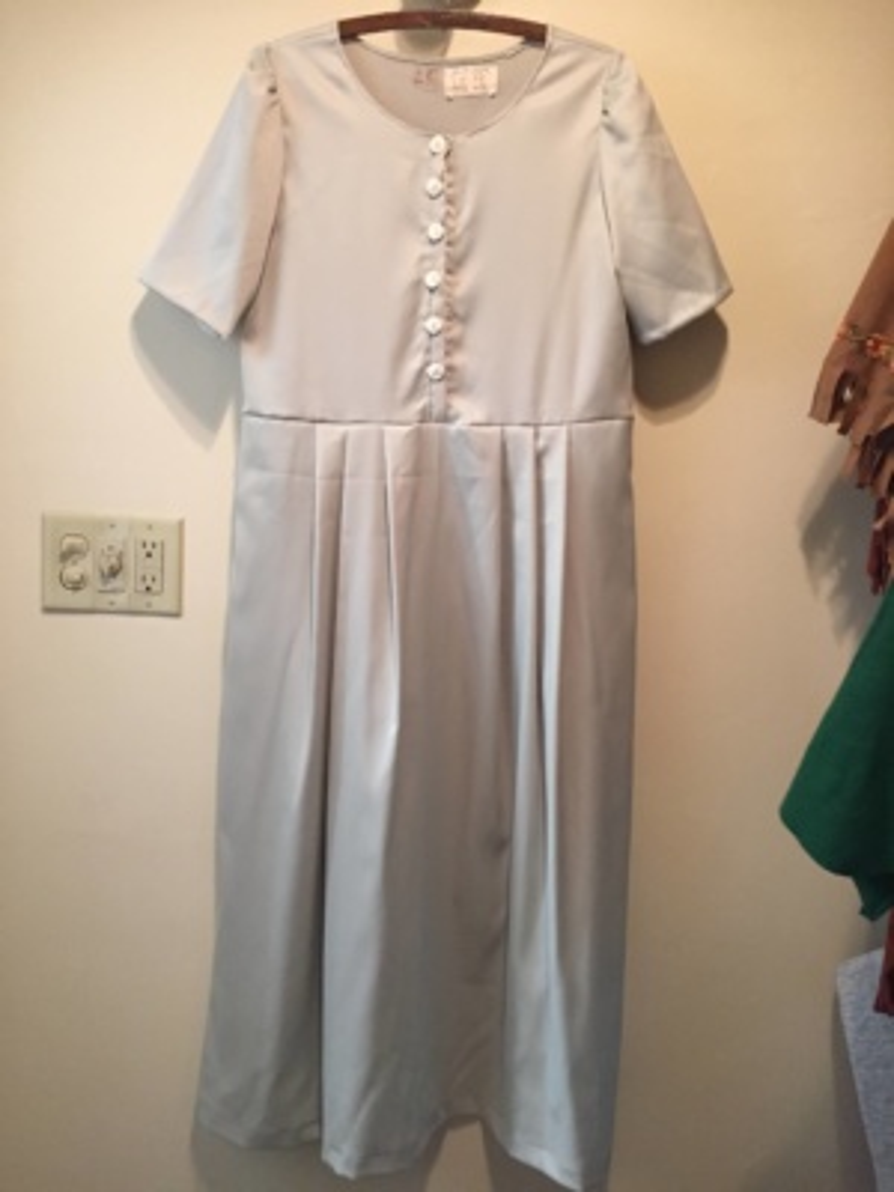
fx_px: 999
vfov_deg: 61.7
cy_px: 596
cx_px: 447
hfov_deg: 48.2
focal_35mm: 29
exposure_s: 1/30
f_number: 2.2
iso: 200
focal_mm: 4.15
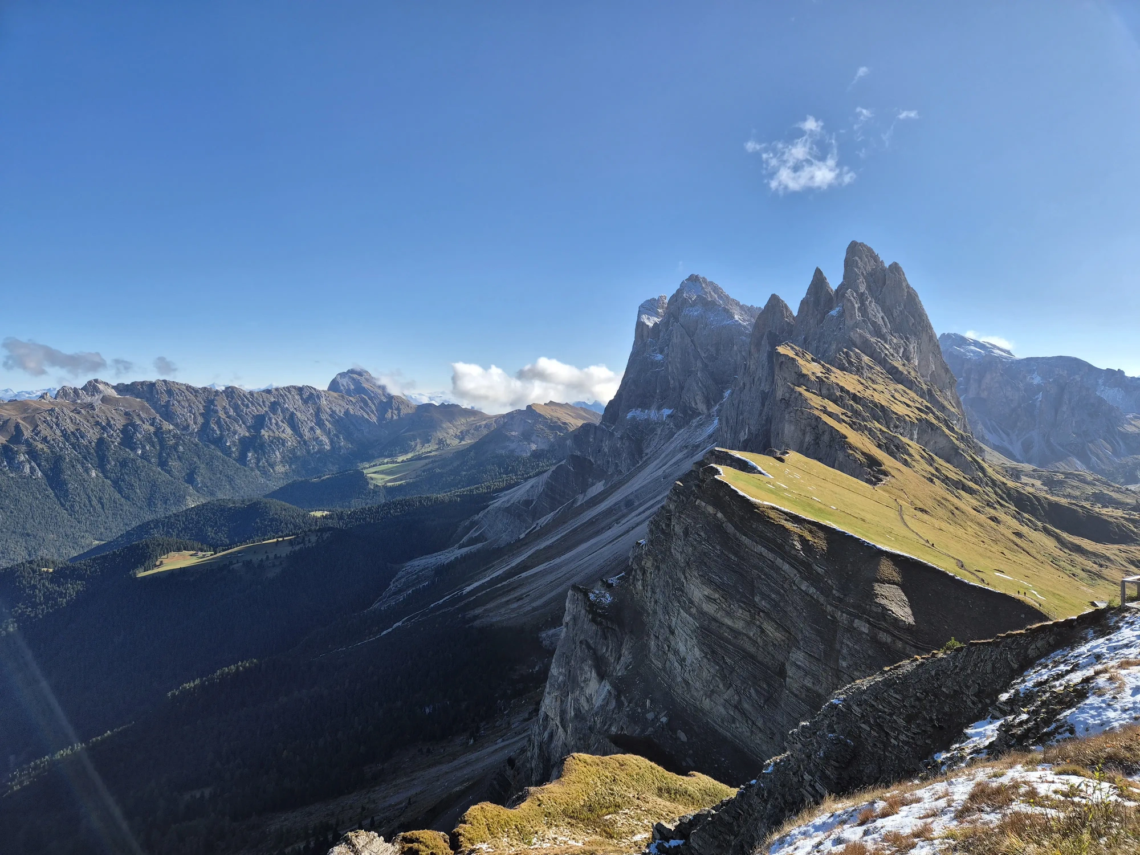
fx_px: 757
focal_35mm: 23
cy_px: 428
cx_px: 570
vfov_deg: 58.9
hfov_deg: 73.9
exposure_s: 1/1688
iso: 25
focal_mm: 5.4
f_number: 1.8
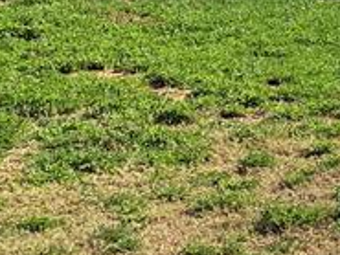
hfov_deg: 8.3
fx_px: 2211
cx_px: 726
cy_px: -231
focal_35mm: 225
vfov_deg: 6.4
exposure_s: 1/1295
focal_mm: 6
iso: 20
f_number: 2
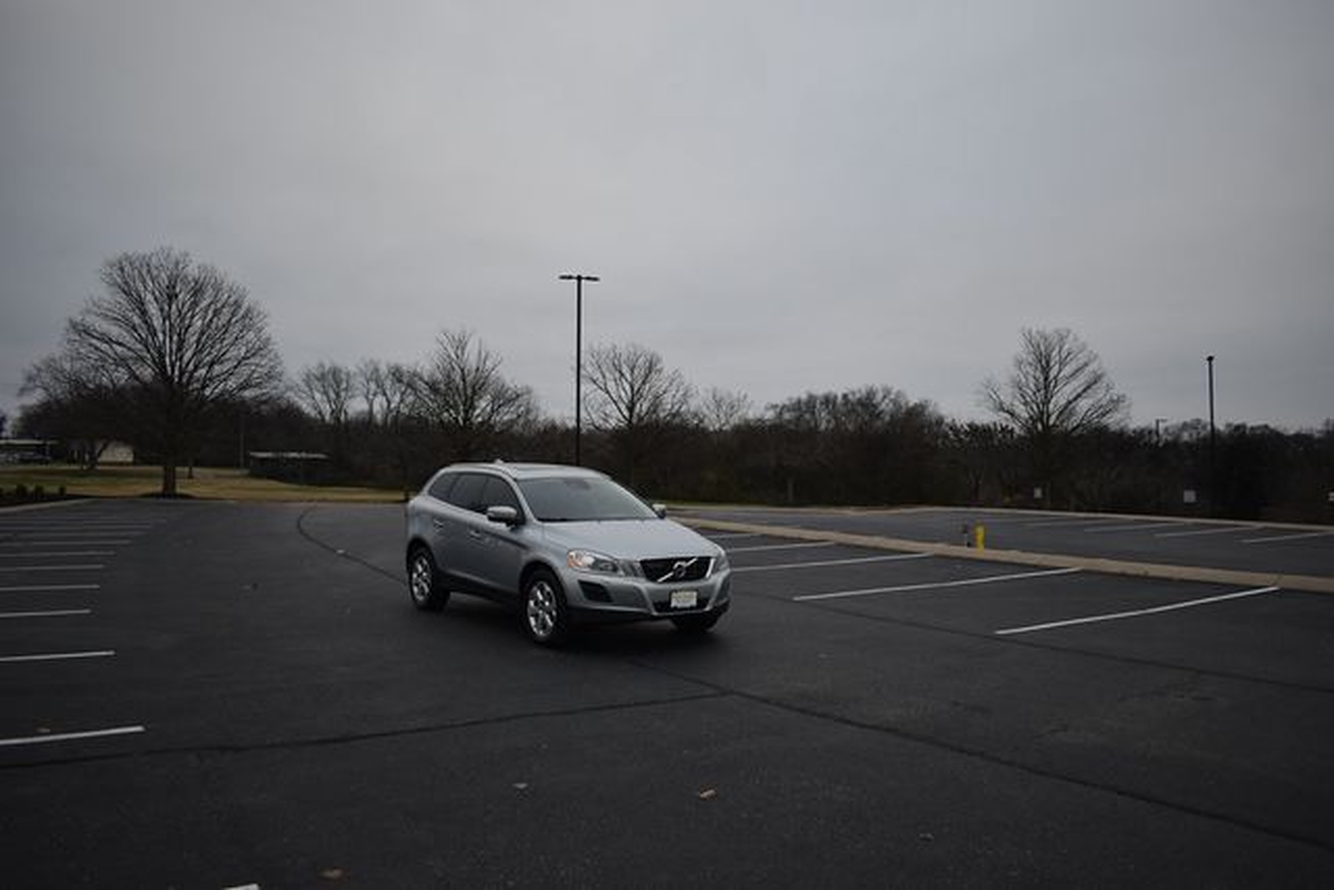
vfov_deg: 48.0
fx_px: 1001
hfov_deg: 67.4
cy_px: 445
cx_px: 667
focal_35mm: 27
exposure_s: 1/250
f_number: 3.5
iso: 400
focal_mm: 18
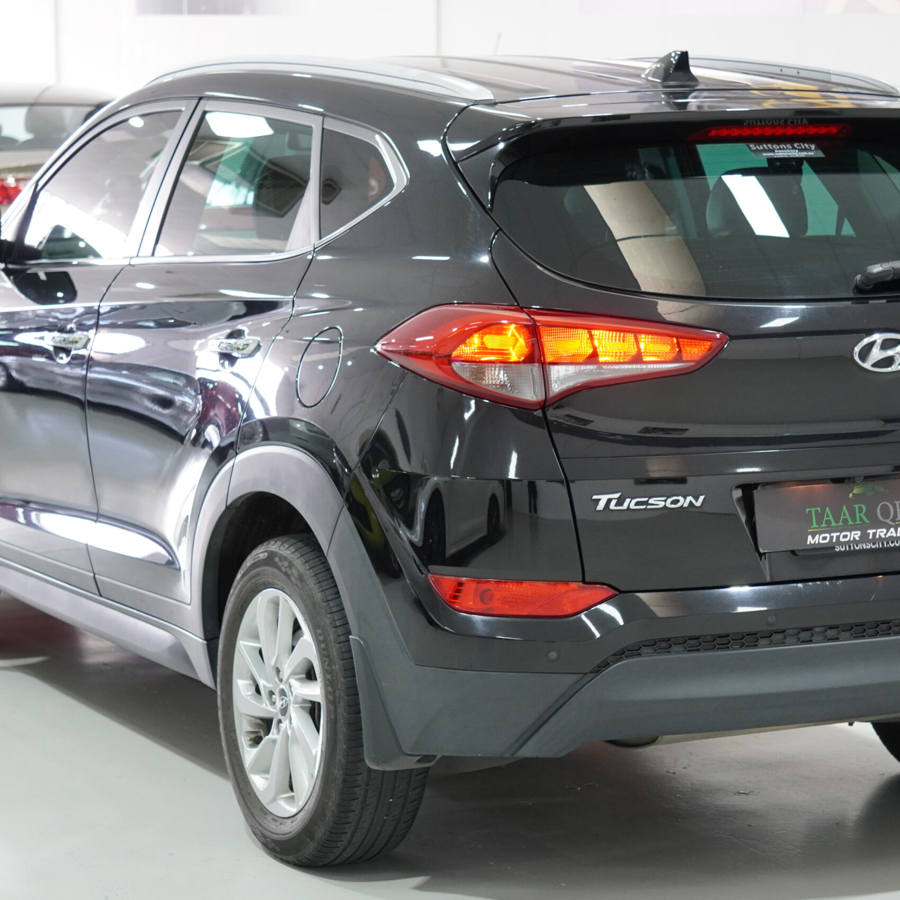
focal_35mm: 106
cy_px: 452
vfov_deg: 16.5
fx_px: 3107
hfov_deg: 16.5
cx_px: 500
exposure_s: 1/60
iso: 1250
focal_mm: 55
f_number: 4.5
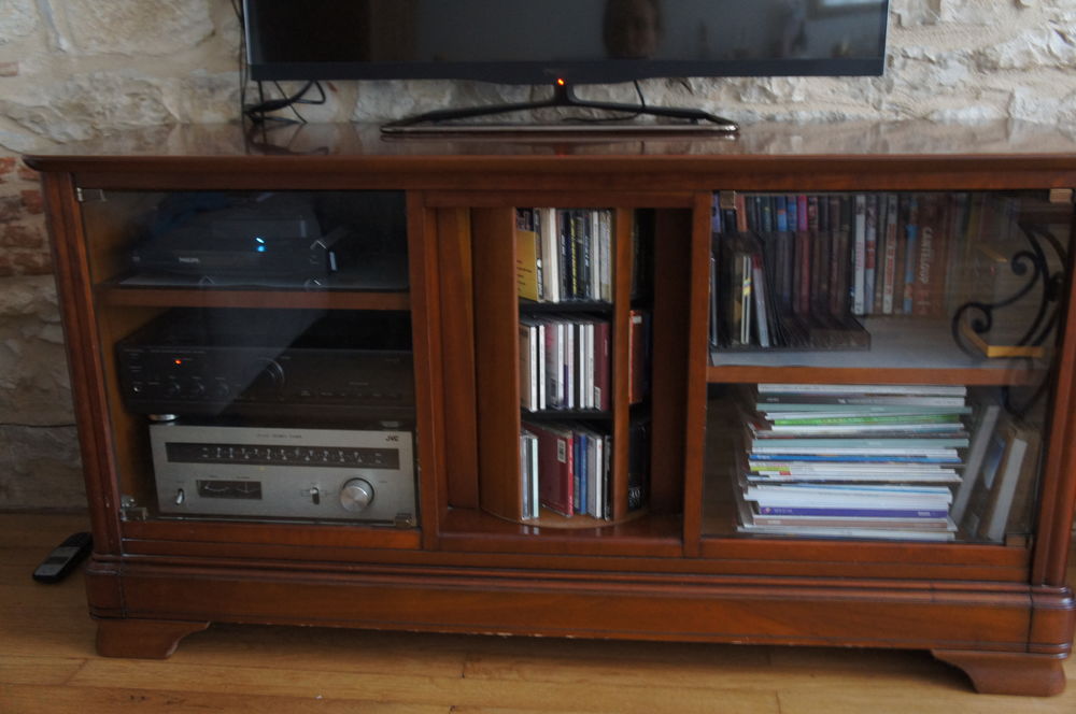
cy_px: 357
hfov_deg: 53.2
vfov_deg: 36.8
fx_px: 1075
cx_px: 538
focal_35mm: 36
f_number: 4
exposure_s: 1/3
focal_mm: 24
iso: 1600
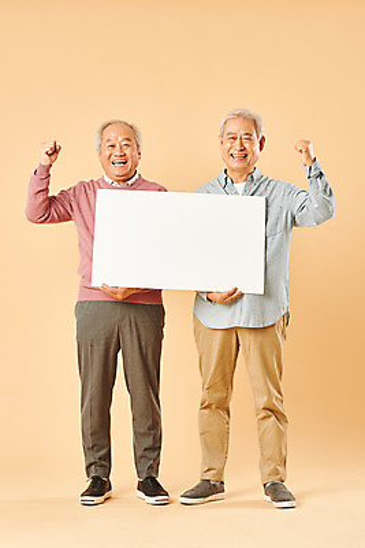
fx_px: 1307
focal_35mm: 86
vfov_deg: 23.6
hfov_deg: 15.9
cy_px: 274
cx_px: 182
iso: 100
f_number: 8
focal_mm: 86
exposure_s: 1/125
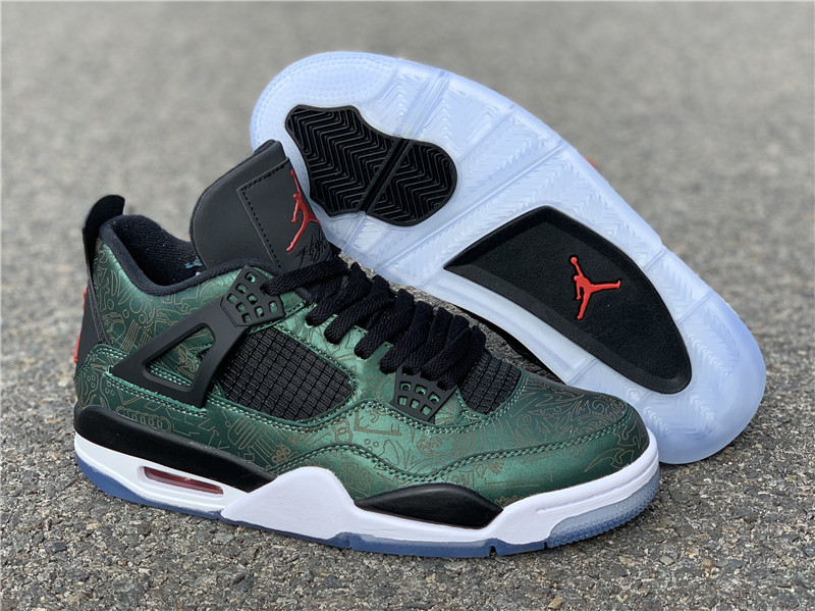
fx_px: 1224
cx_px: 408
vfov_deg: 28.0
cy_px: 306
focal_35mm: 52
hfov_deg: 36.8
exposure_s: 1/564
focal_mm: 6
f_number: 2.4
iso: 16
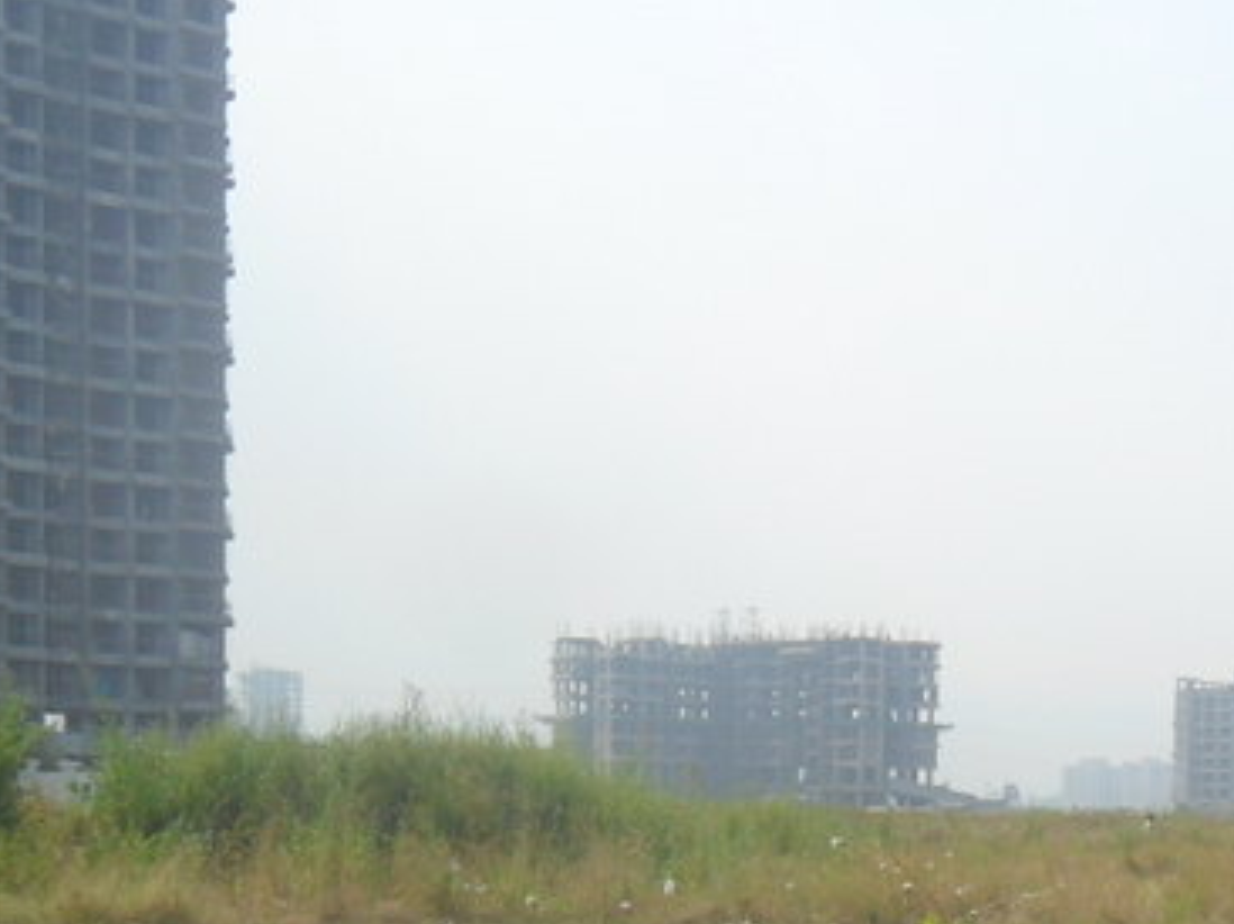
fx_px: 2494
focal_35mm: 70
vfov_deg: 20.1
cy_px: 1005
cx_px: 1150
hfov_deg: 26.7
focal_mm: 5.7
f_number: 3.7
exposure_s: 1/1000
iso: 100
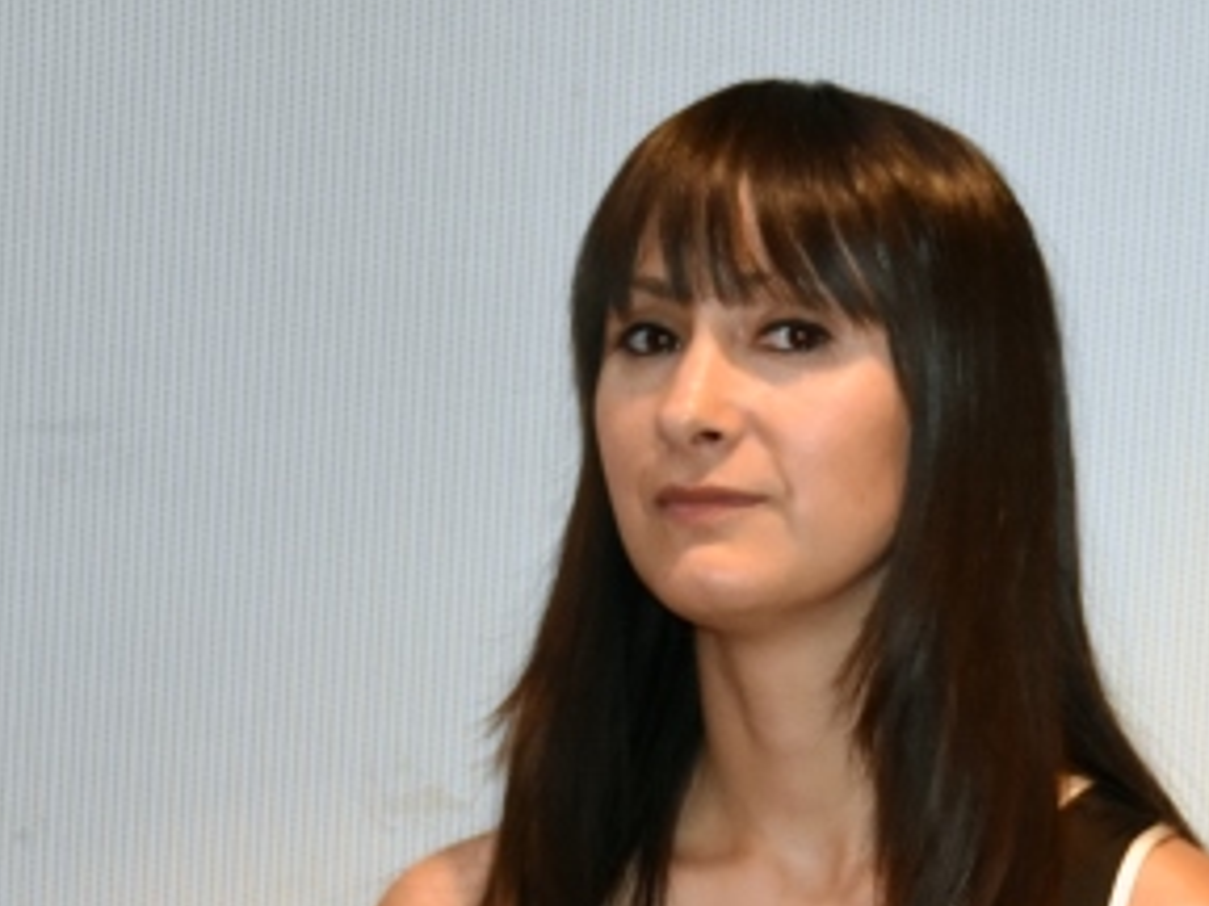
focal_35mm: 256
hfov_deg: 7.6
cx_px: 1721
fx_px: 8941
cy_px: 711
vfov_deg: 5.8
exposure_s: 1/60
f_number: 4.8
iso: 1800
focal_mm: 50
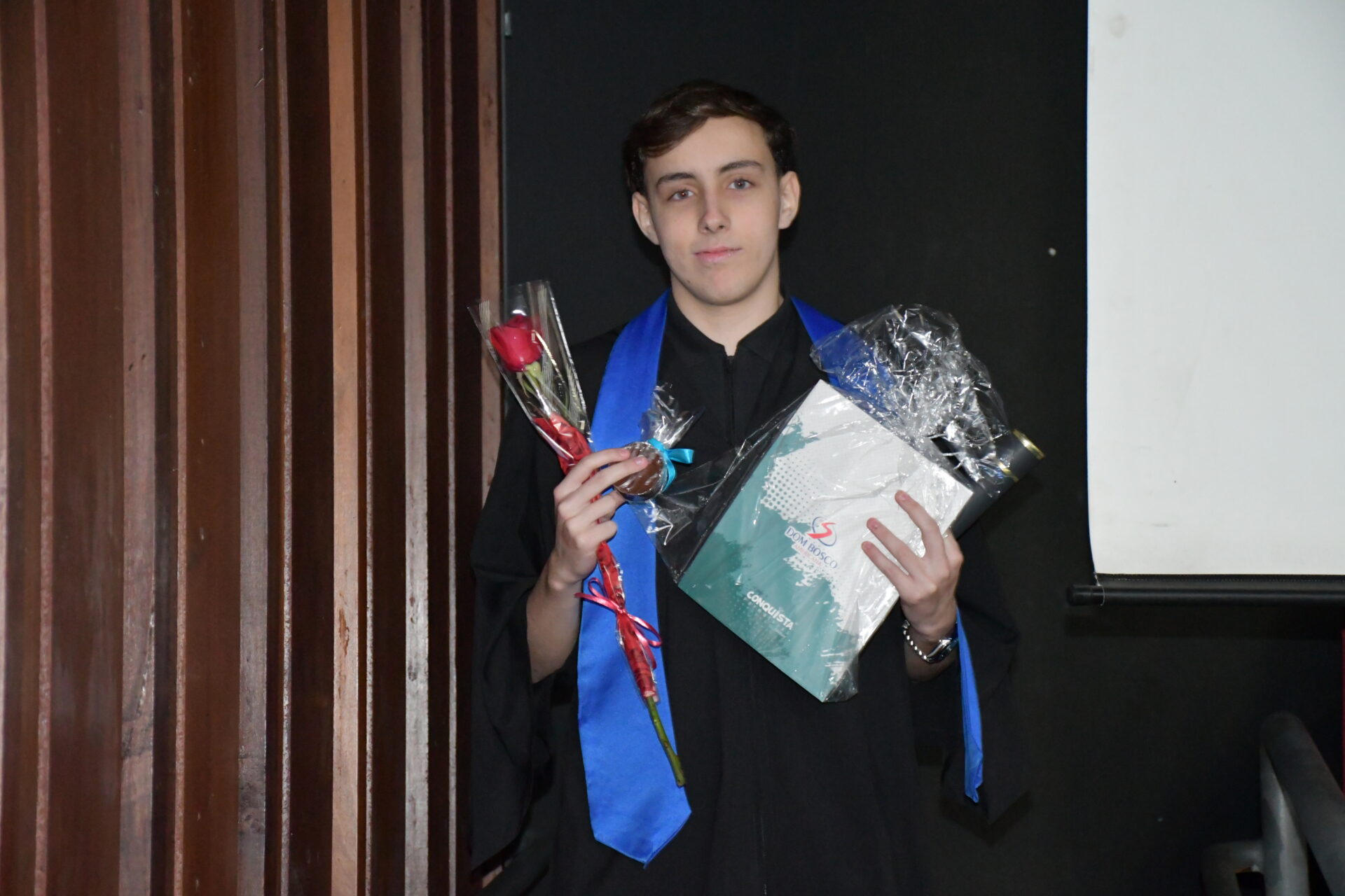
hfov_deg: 22.6
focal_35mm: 90
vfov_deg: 15.2
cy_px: 448
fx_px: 3362
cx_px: 672
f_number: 5
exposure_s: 1/60
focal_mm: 60
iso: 6400
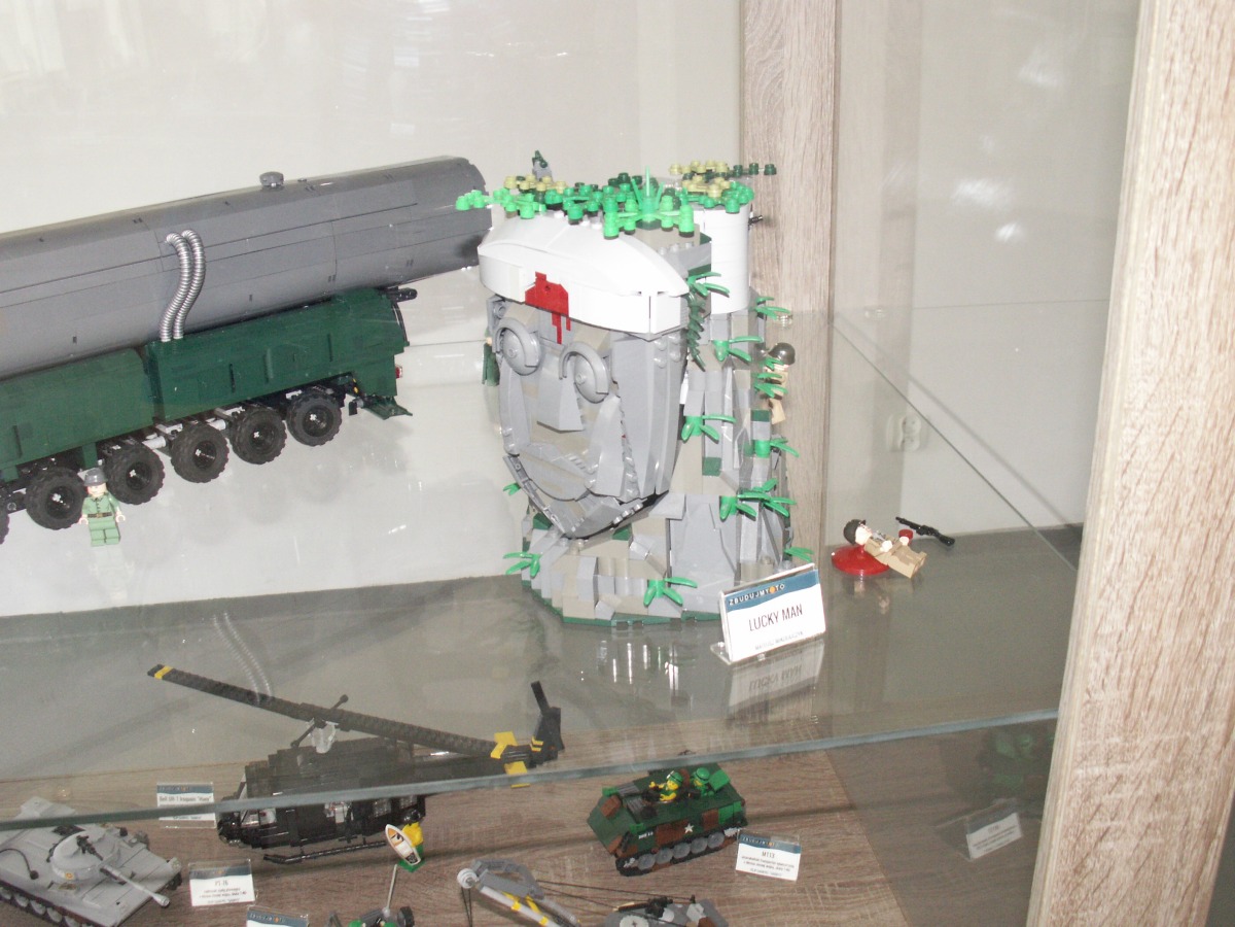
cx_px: 618
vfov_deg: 40.7
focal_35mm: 35
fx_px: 1249
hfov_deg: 52.6
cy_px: 464
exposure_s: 1/125
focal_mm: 5.86
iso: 160
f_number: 2.8
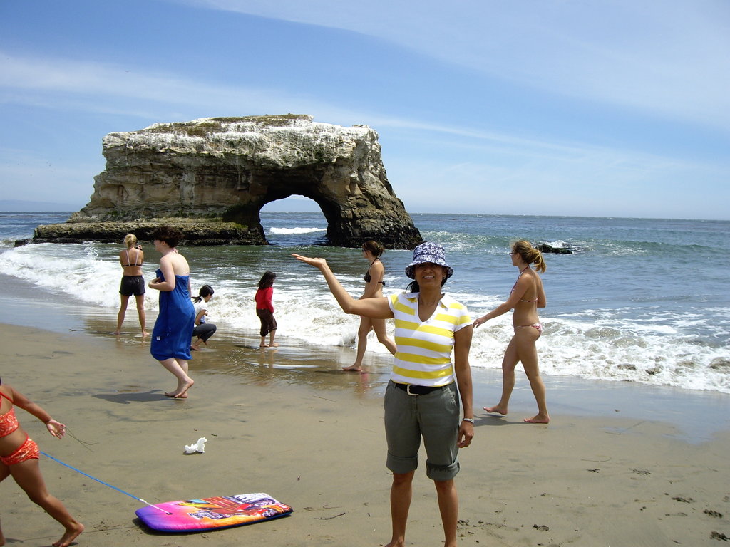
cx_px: 365
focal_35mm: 38
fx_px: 801
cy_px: 274
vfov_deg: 37.7
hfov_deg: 49.0
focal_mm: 6.2
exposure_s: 1/500
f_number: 4.3
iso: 50
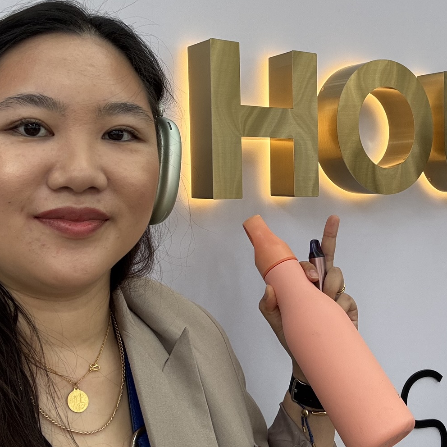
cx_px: 296
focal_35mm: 41
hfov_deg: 40.4
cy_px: 178
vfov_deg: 40.7
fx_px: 599
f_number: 1.9
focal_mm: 2.69
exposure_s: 1/121
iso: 64
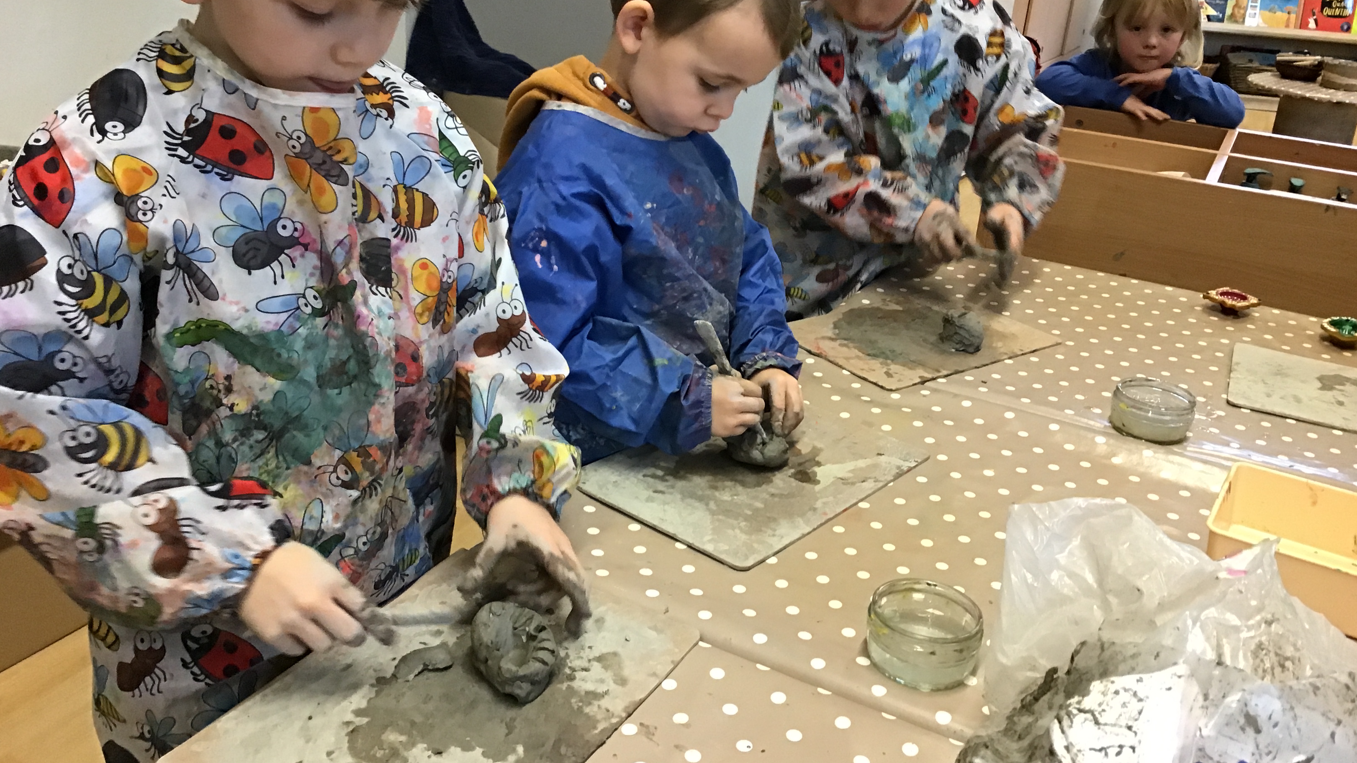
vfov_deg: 34.6
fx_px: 1223
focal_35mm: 34
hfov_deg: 58.0
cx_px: 678
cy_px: 353
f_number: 2.4
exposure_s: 1/33
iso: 160
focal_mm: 3.3
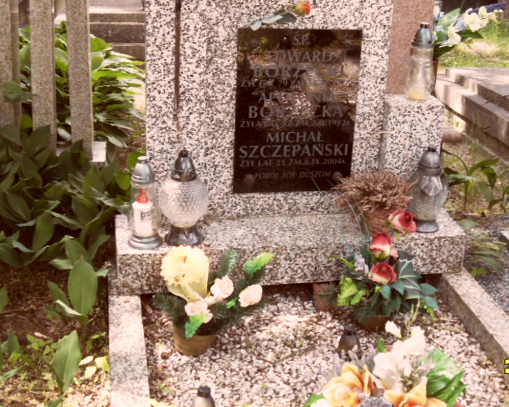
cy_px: 153
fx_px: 829
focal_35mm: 55
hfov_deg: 34.1
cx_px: 291
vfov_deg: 27.5
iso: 100
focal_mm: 6.5
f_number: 3.6
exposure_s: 1/90
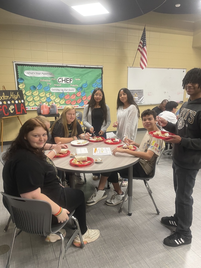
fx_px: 201
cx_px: 100
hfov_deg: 53.1
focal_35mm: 26
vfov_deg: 67.3
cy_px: 134
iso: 125
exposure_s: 1/60
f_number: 1.6
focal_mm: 4.2
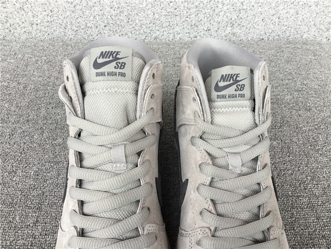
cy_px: 124
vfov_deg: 45.4
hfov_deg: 58.4
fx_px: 296
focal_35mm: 31
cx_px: 166
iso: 25
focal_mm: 3.3
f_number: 2.4
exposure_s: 1/50
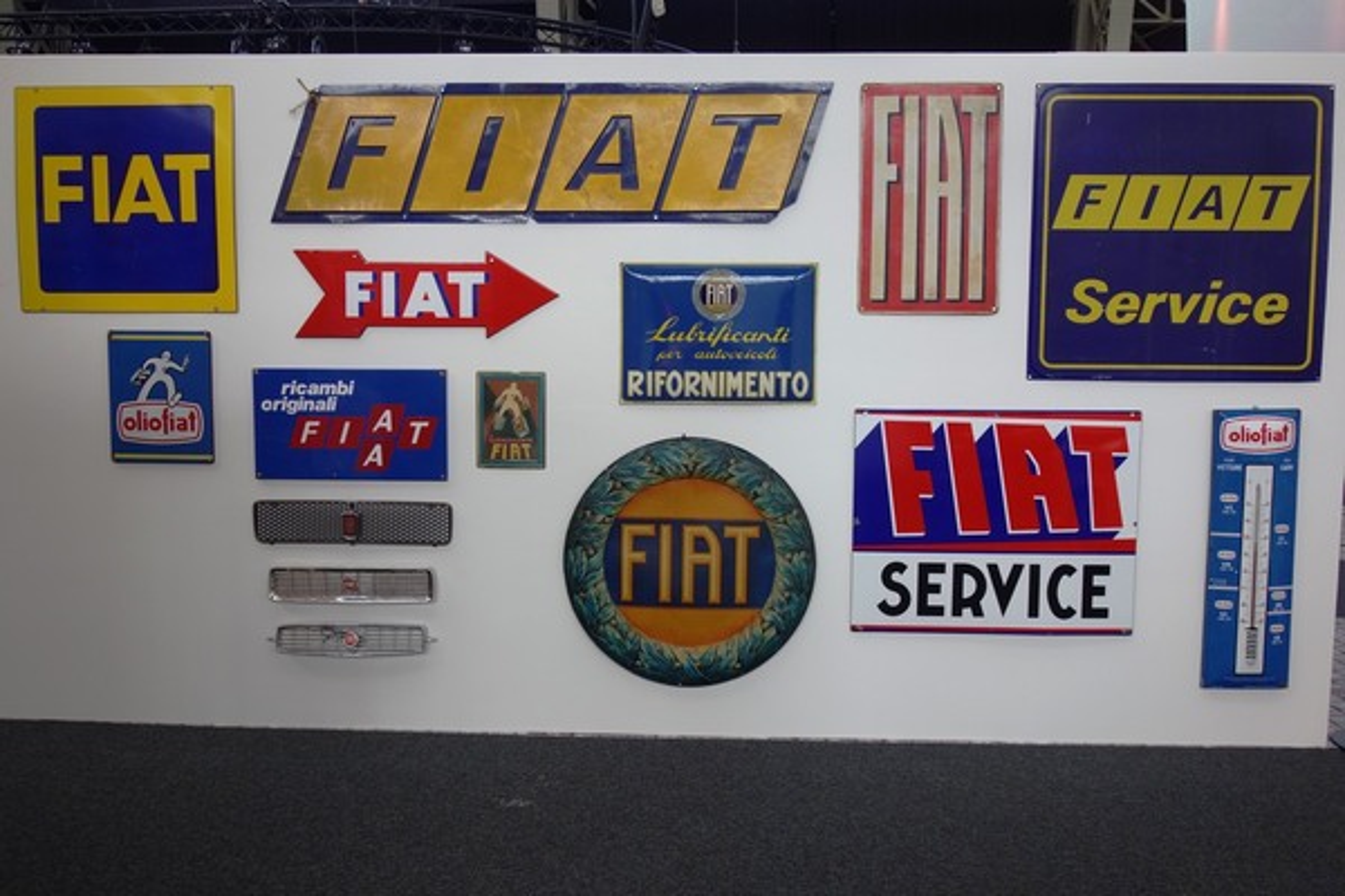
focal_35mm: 28
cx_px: 672
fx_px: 1046
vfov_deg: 46.4
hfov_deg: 65.5
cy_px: 448
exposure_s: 1/100
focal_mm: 10.4
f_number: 3.5
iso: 125
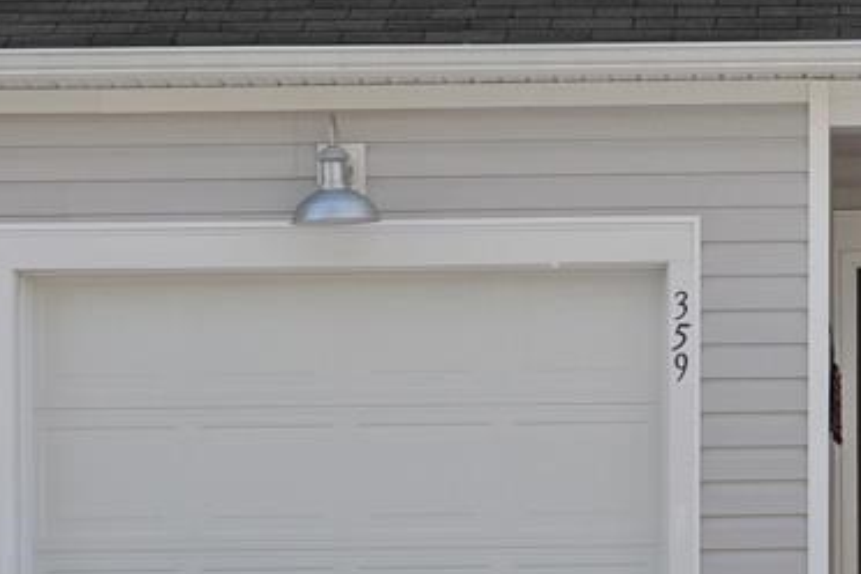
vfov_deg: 8.1
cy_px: -71
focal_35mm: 168
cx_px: 893
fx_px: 4018
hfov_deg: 12.1
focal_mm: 25
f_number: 8
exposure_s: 1/320
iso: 320
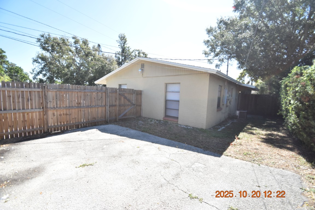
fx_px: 131
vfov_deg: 77.3
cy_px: 105
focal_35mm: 15
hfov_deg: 100.4
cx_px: 158
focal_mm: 10
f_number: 3.5
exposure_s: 1/3000
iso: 800
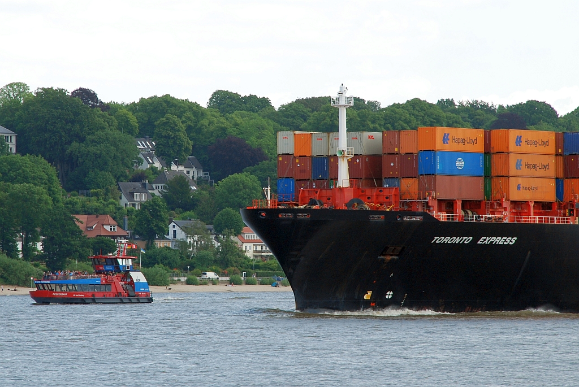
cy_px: 194
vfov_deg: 6.8
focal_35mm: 202
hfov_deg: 10.1
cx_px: 290
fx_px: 3260
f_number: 9
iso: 200
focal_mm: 135
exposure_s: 1/160
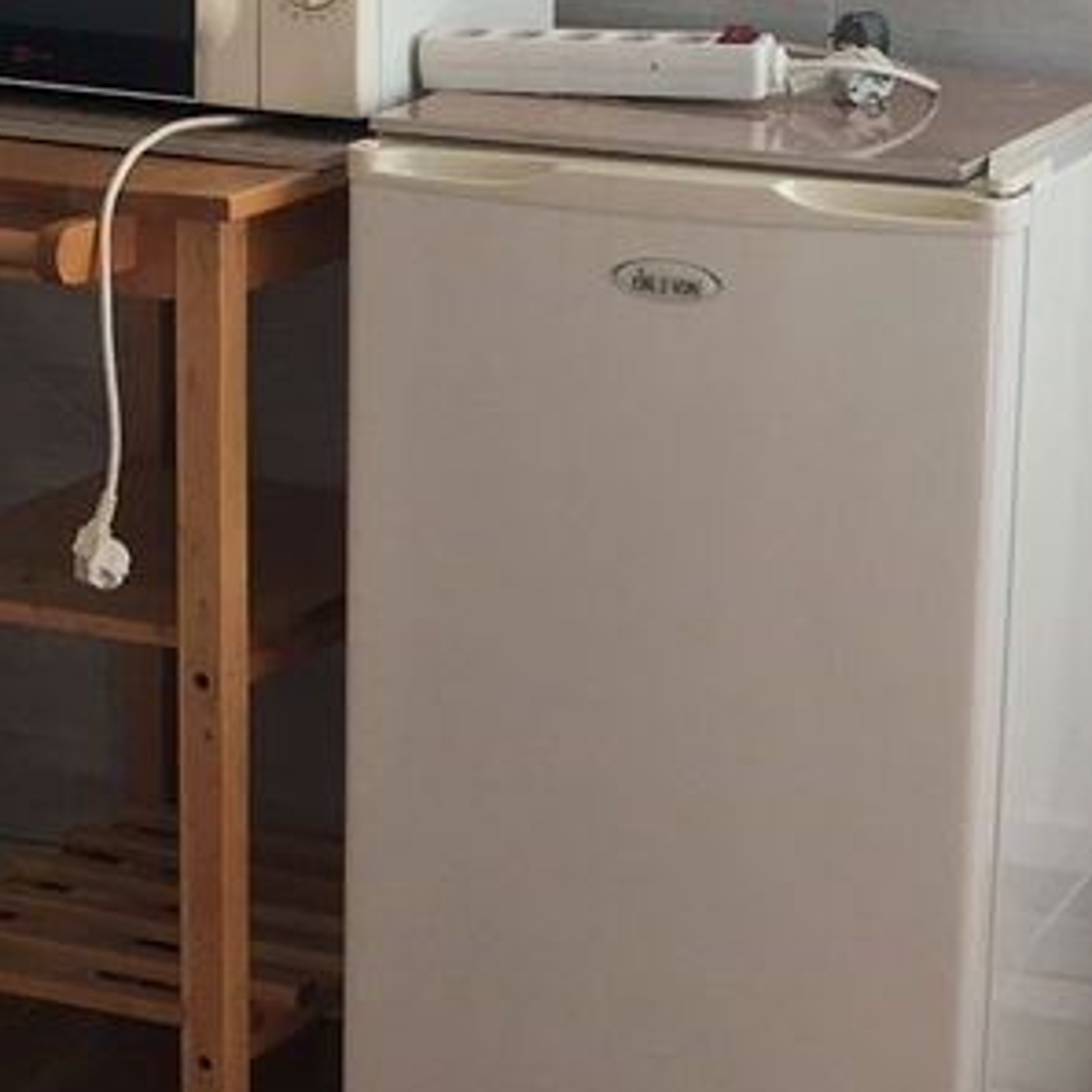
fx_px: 4925
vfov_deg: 12.6
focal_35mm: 138
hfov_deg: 12.7
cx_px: 559
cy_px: 971
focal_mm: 4.15
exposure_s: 1/100
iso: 32
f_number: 2.2
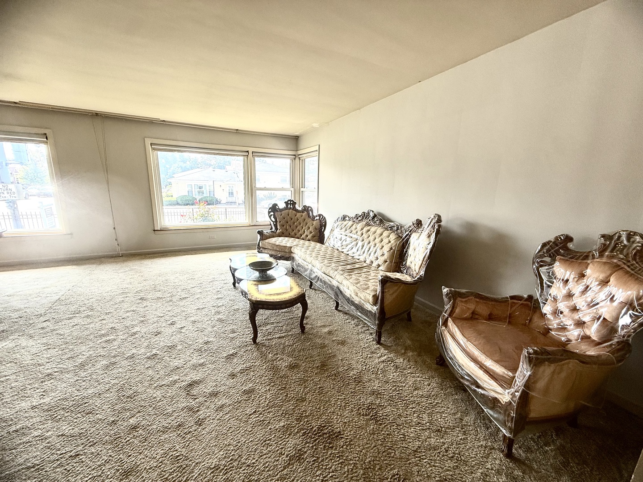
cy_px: 241
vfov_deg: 85.7
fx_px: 260
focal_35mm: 14
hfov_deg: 102.1
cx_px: 322
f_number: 2.2
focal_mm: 2.22
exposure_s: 1/159
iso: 64
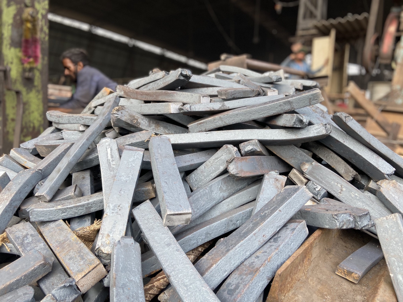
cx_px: 202
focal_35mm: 26
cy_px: 151
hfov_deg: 67.3
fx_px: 303
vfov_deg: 53.1
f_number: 1.8
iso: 32
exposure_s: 1/256
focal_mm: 4.25
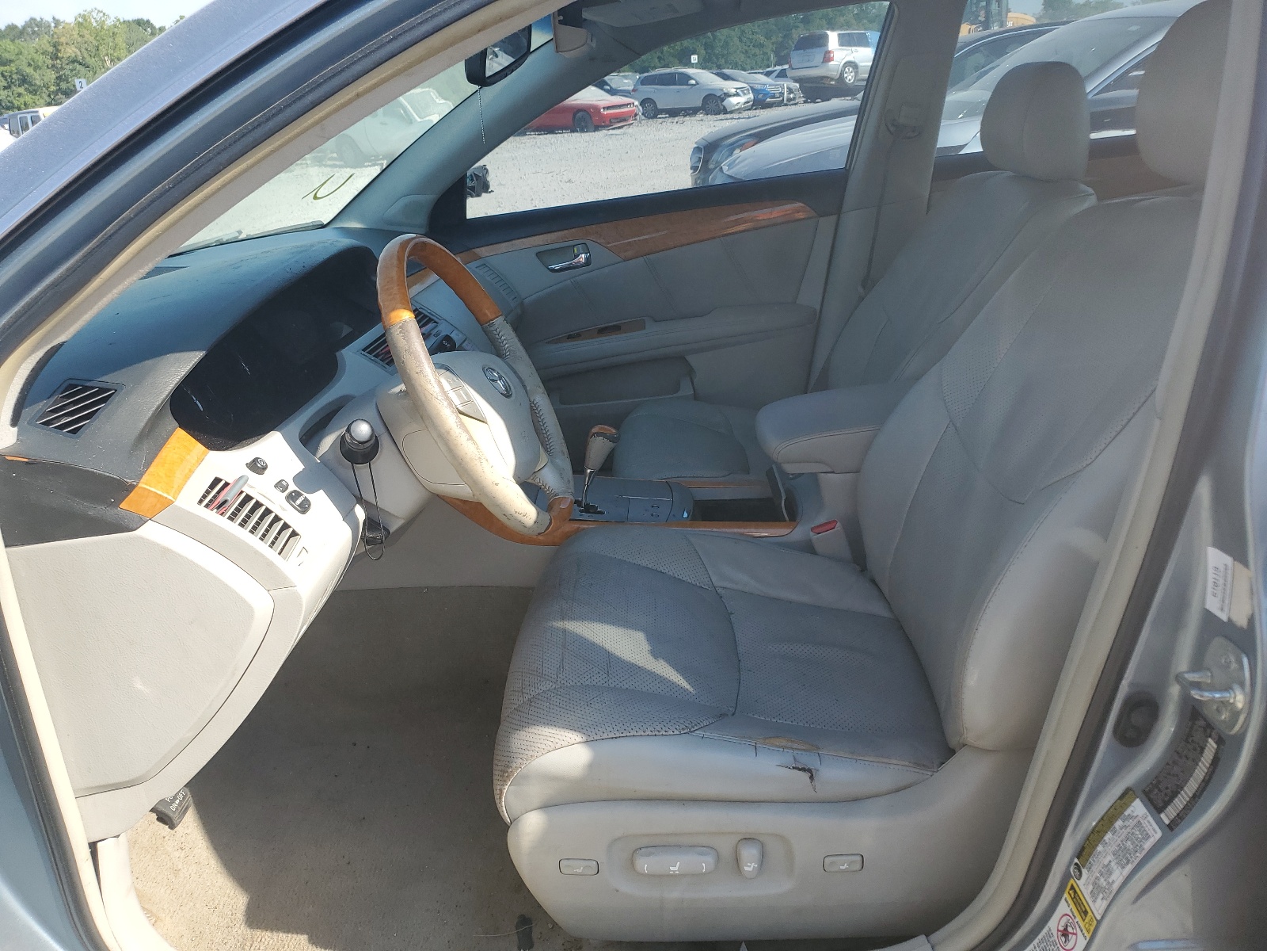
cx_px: 634
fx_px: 952
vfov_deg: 53.1
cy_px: 476
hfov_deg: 67.3
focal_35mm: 26
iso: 50
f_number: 1.5
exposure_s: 1/1111
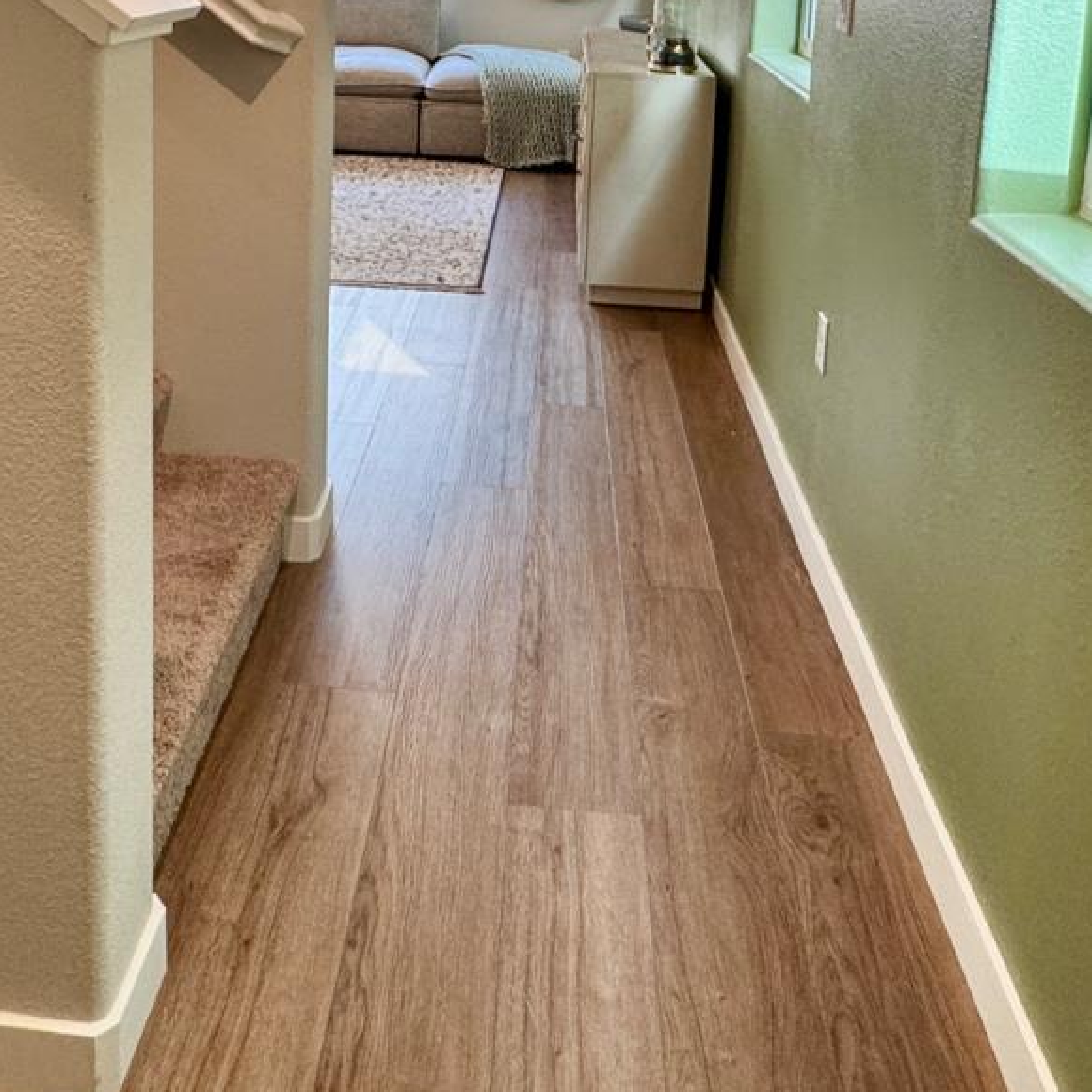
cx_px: 461
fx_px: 1142
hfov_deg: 50.9
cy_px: 88
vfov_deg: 45.7
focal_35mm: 32
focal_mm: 2.22
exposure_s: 1/120
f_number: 2.2
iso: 250
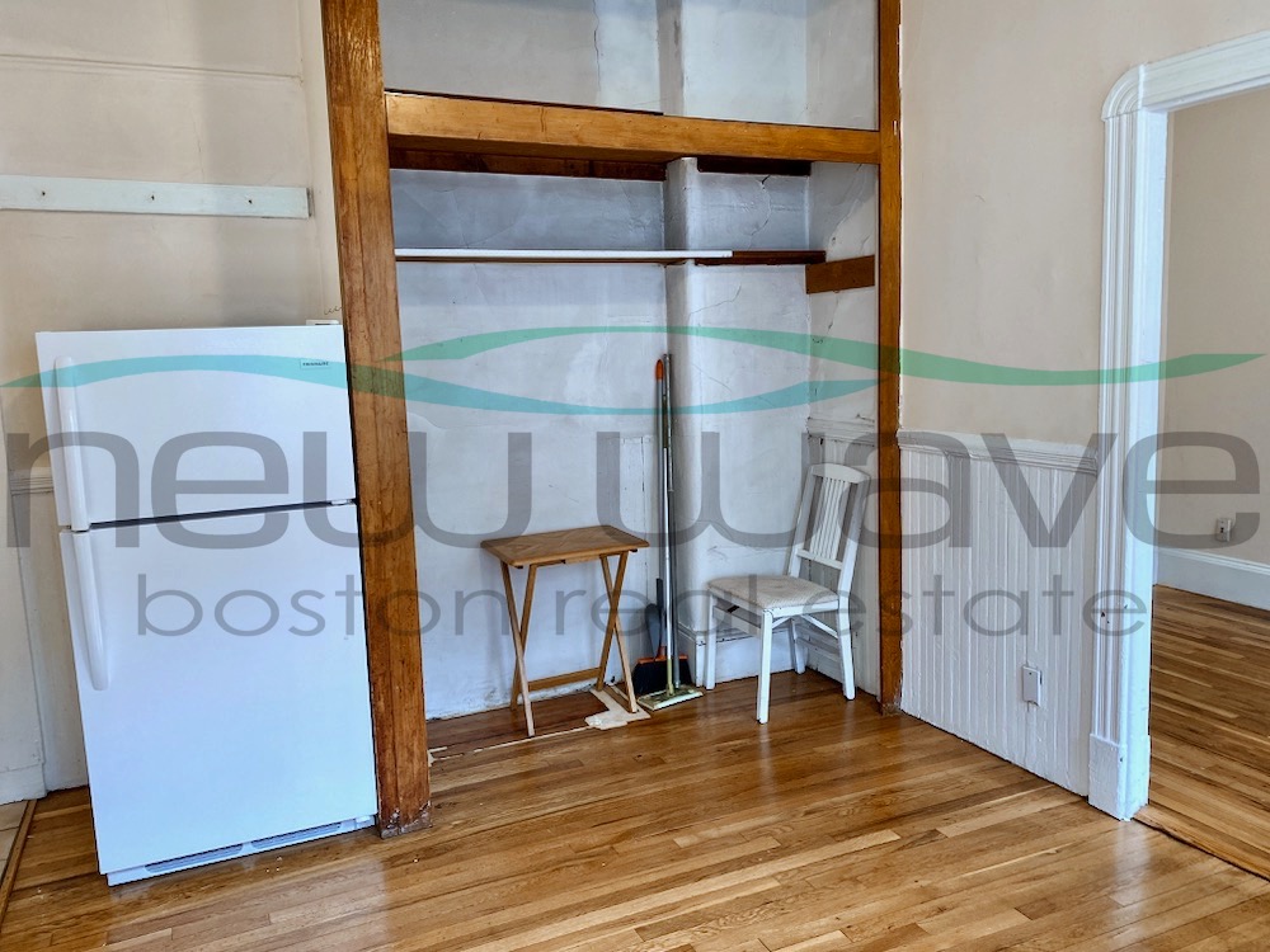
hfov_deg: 67.3
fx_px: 954
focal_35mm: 26
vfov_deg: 53.1
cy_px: 476
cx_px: 635
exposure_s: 1/120
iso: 125
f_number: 1.8
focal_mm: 4.25
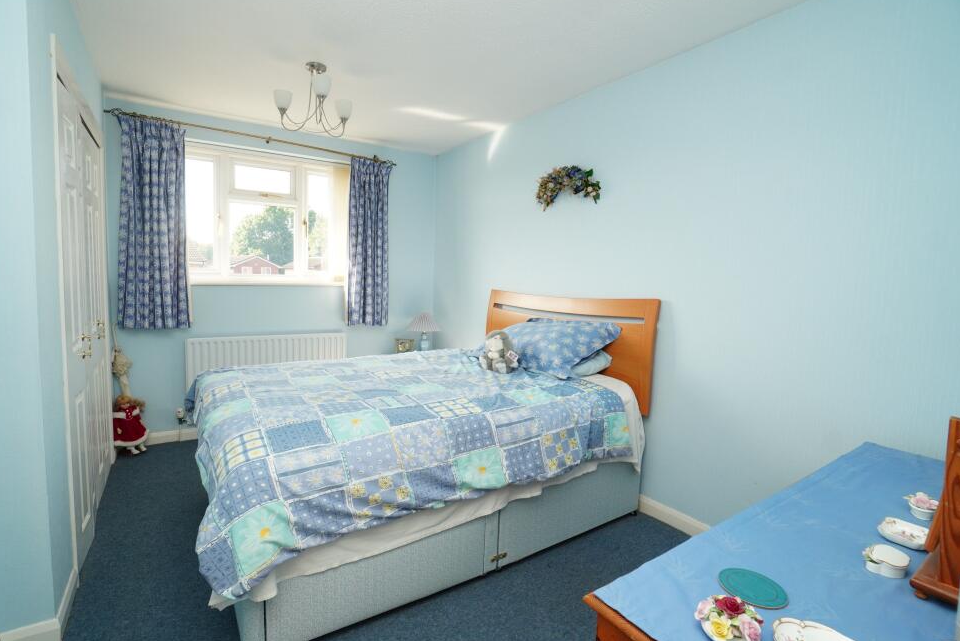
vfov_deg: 73.8
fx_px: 427
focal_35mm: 16
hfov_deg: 96.6
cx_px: 453
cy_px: 313
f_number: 7.1
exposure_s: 1/100
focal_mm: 10
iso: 400
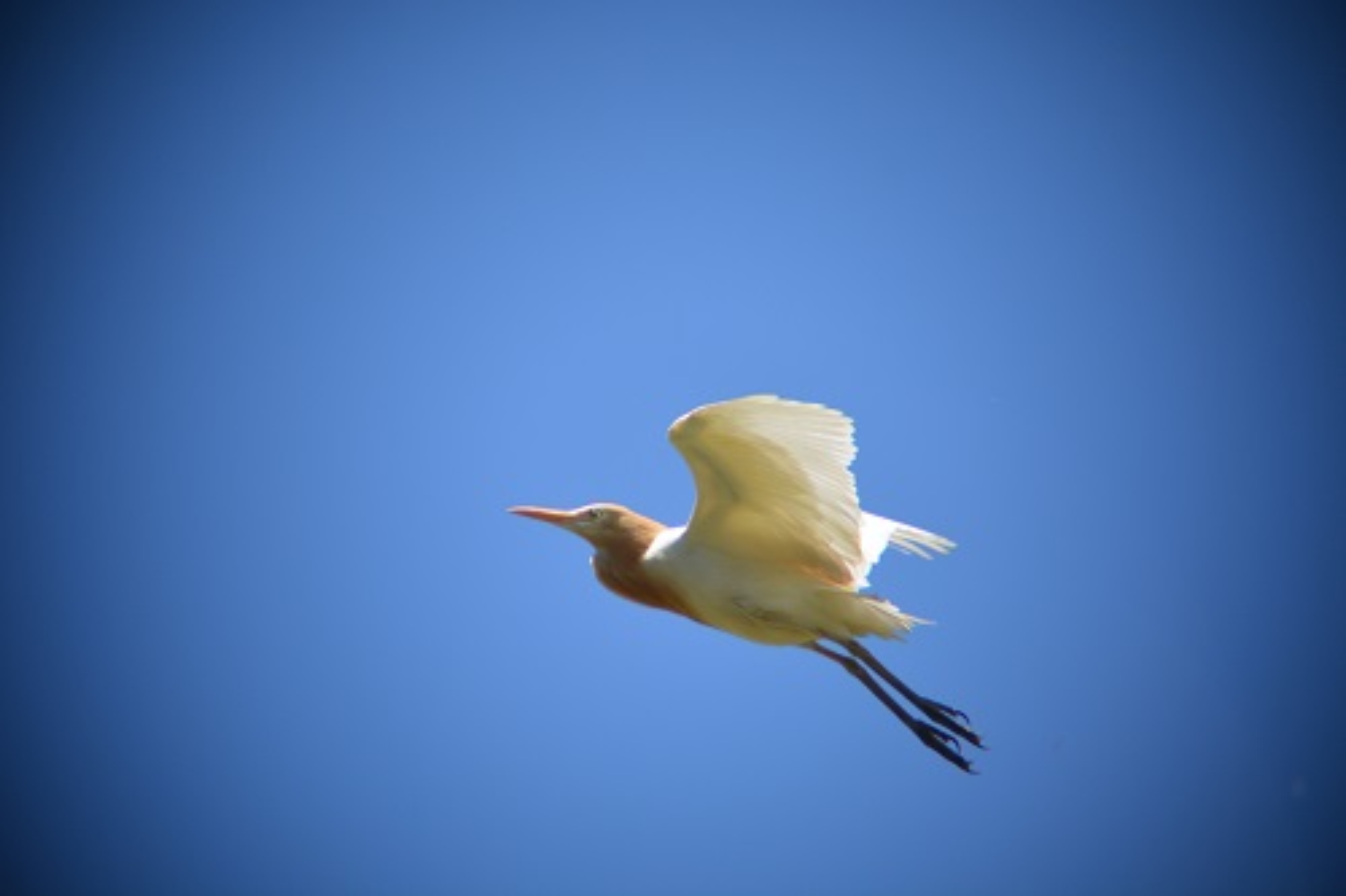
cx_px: 673
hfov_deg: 6.9
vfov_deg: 4.6
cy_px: 448
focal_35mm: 300
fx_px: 11212
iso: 400
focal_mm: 200
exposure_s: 1/1250
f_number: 5.6
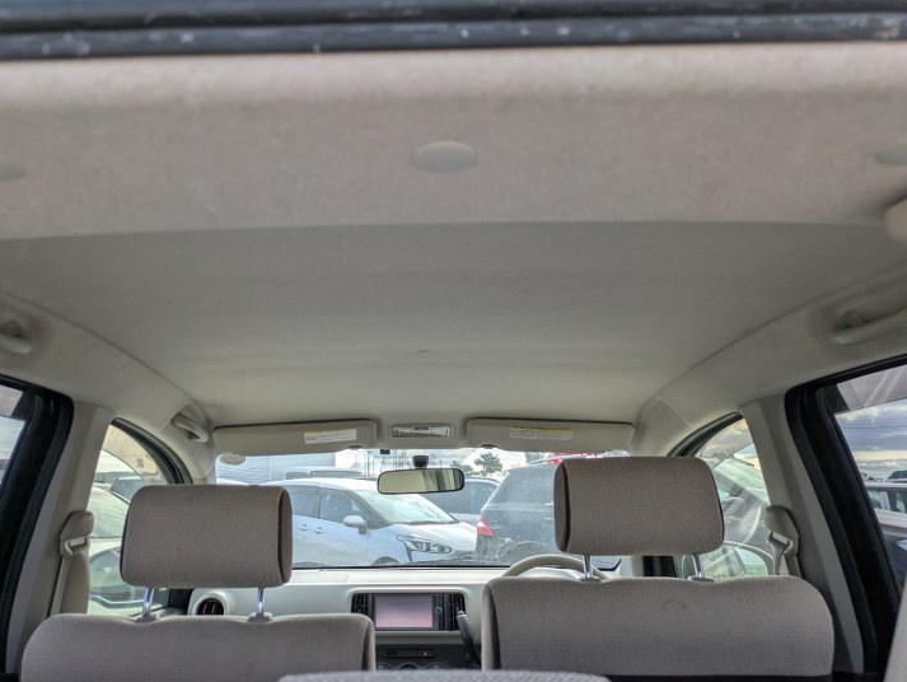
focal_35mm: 28
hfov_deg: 63.3
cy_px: 373
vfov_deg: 49.7
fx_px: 734
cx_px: 408
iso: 45
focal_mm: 5.43
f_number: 1.89
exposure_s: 1/1185
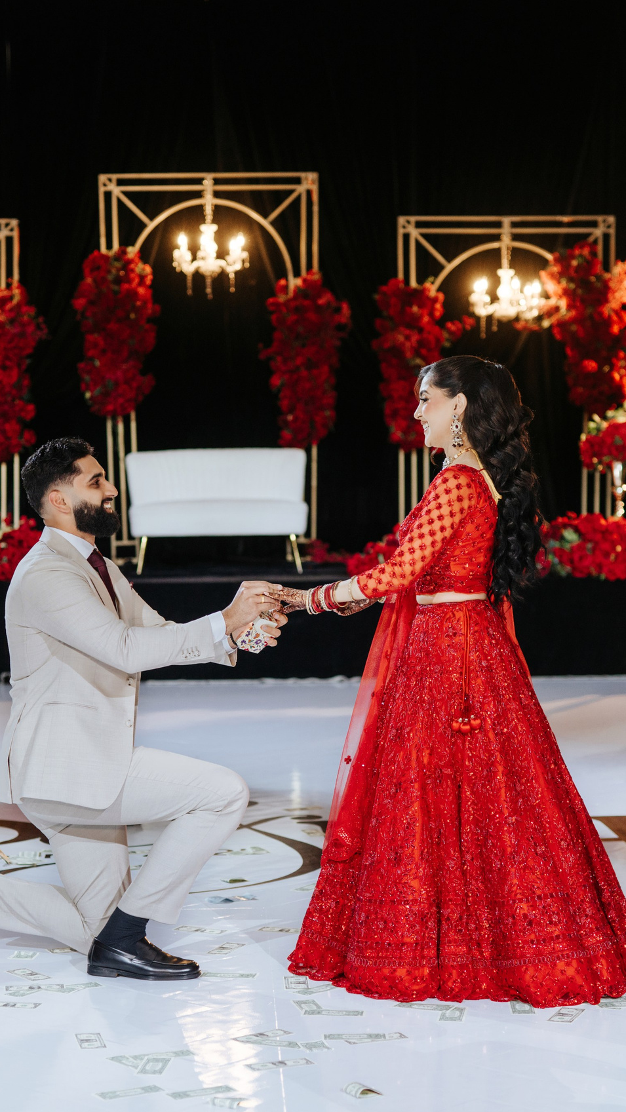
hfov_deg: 15.3
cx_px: 298
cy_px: 559
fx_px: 2330
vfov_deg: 26.8
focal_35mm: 79
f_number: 2
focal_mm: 50
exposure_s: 1/200
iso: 640
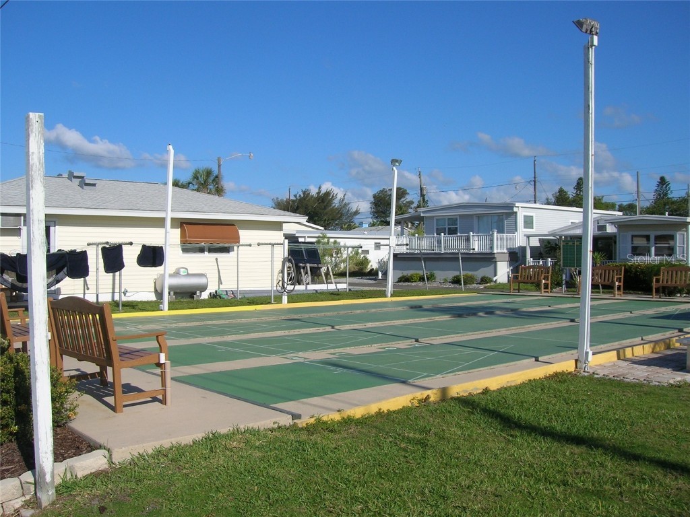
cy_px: 258
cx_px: 345
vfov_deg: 41.8
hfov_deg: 54.0
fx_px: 678
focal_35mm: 34
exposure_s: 1/722
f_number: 4.9
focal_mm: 5.7
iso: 50
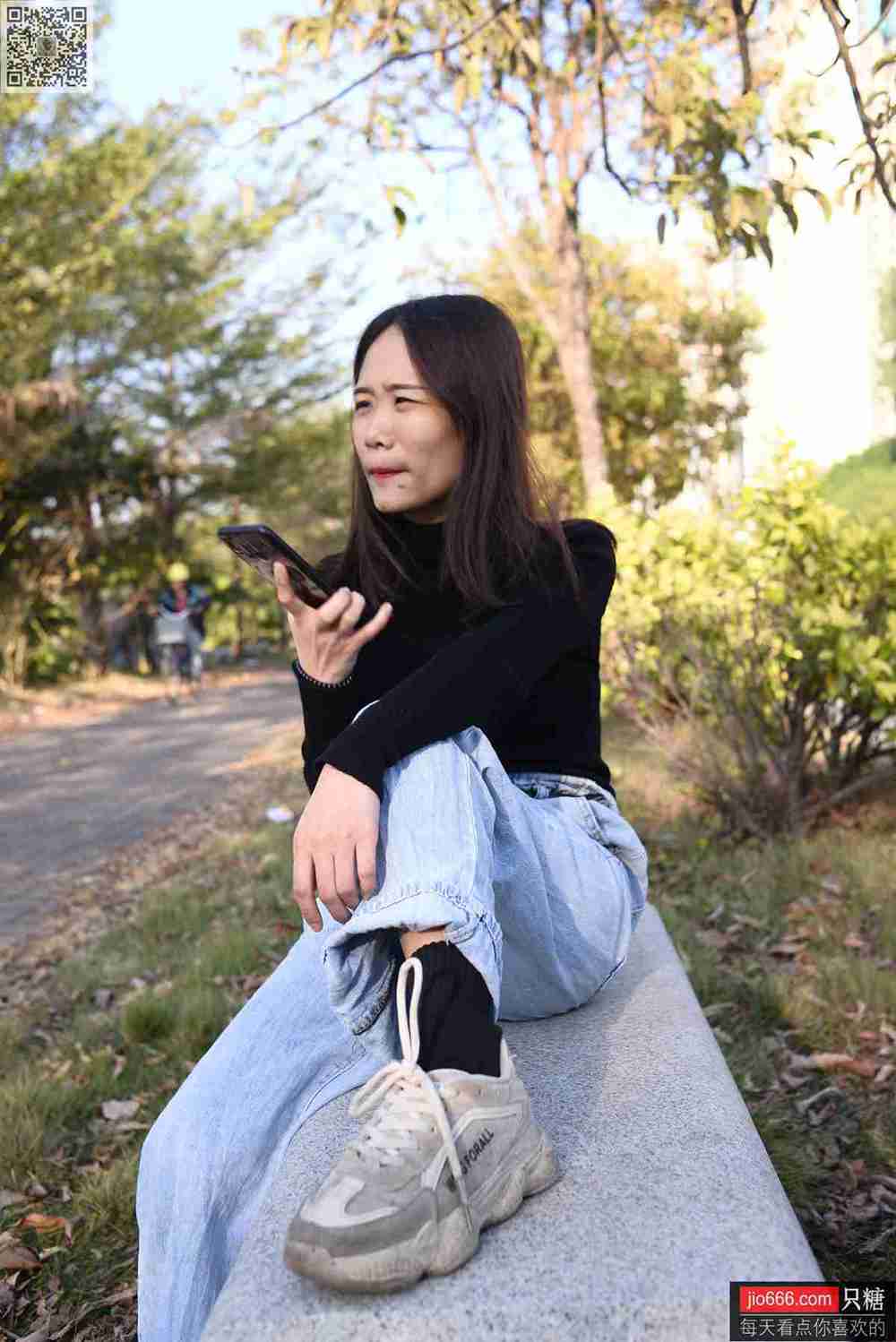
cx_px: 448
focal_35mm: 35
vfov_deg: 54.4
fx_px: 1305
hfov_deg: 37.9
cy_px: 671
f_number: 5.6
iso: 125
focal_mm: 35
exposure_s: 1/200
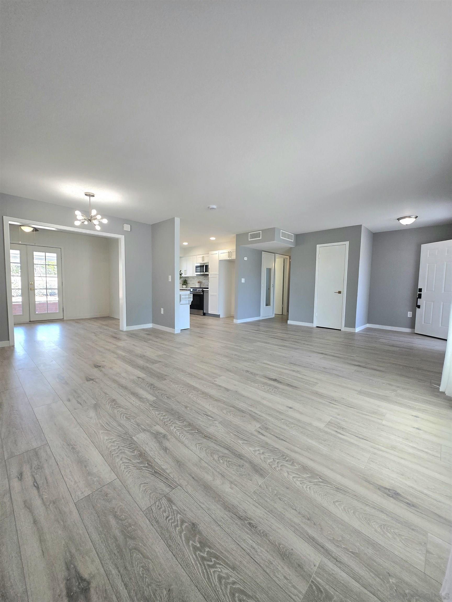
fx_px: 226
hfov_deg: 89.9
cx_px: 226
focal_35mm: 13
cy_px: 301
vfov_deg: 106.2
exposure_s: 1/101
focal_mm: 1.7
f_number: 2.2
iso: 100
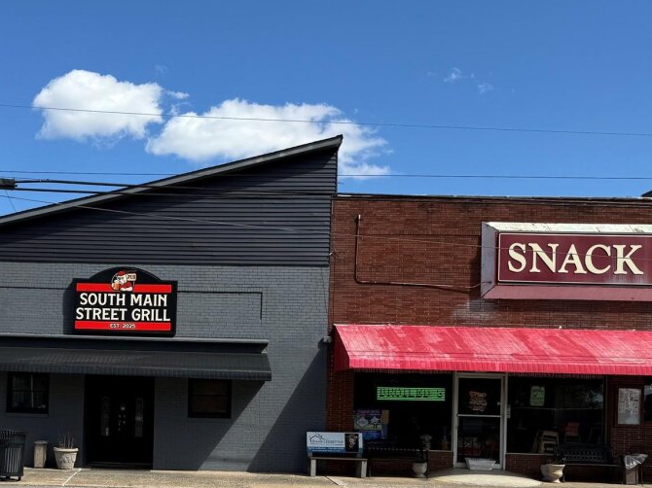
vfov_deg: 32.6
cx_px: 127
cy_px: 398
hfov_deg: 41.9
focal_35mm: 43
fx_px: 810
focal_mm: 6.76
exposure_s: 1/3759
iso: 80
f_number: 1.78
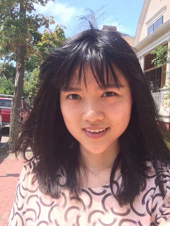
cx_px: 85
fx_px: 203
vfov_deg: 58.4
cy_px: 113
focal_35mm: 31
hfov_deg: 45.4
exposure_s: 1/451
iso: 50
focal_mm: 2.15
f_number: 2.4
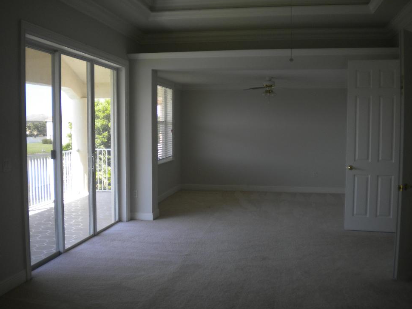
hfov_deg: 50.1
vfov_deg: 38.6
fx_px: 440
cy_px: 157
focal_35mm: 37
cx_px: 196
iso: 80
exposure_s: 1/180
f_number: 3.1
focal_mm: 6.3
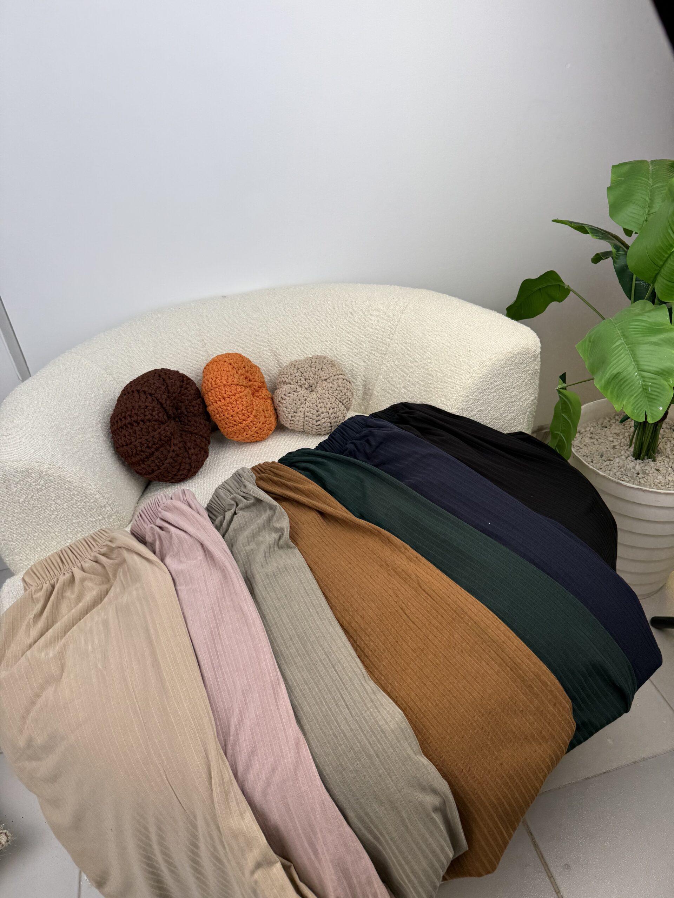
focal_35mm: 24
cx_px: 337
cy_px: 449
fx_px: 623
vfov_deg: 71.6
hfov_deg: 56.8
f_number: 1.78
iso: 80
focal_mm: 6.76
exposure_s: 1/967
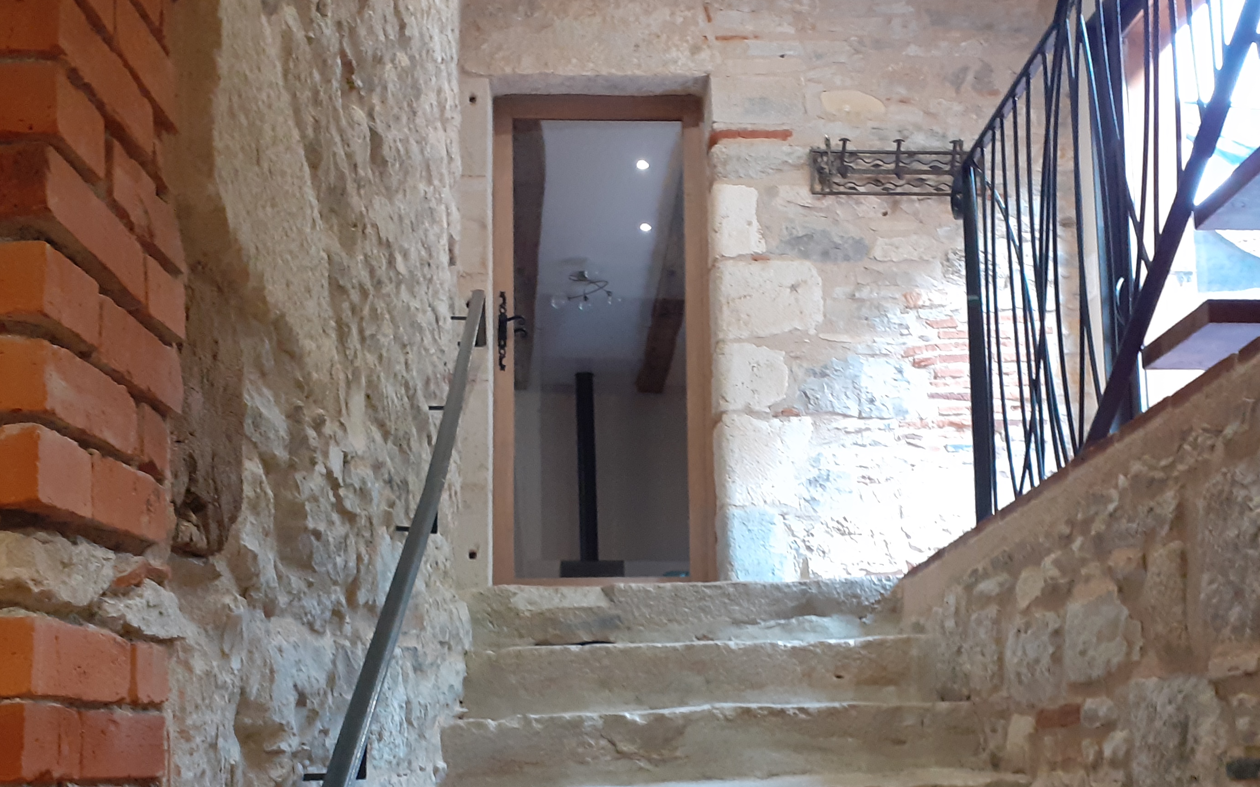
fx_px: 1476
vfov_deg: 29.6
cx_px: 666
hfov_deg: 46.2
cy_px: 545
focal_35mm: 43
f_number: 1.9
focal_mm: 3.6
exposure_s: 1/25
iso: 200
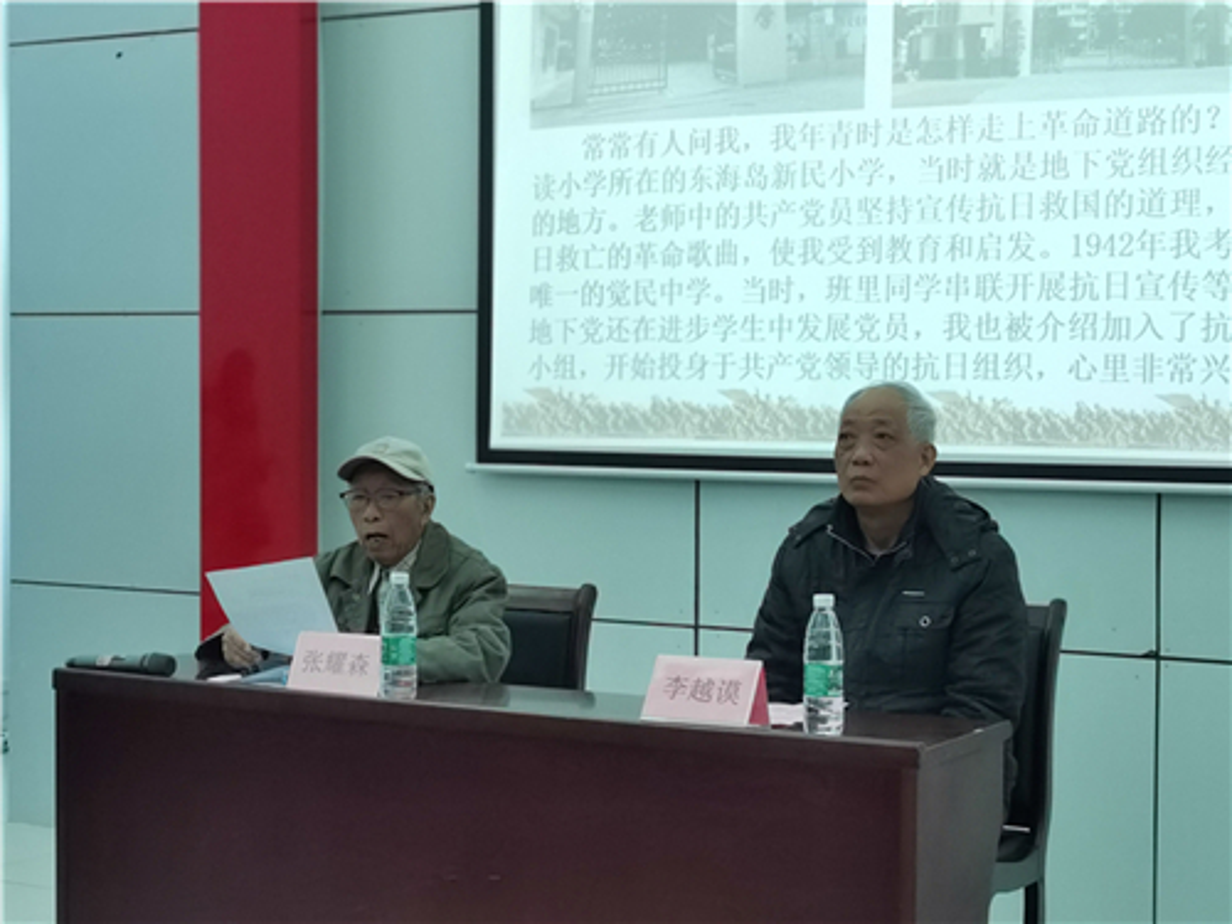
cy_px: 462
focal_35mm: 69
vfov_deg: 21.3
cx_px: 616
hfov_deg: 28.2
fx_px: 2456
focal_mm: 5.58
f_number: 1.8
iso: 160
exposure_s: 1/100
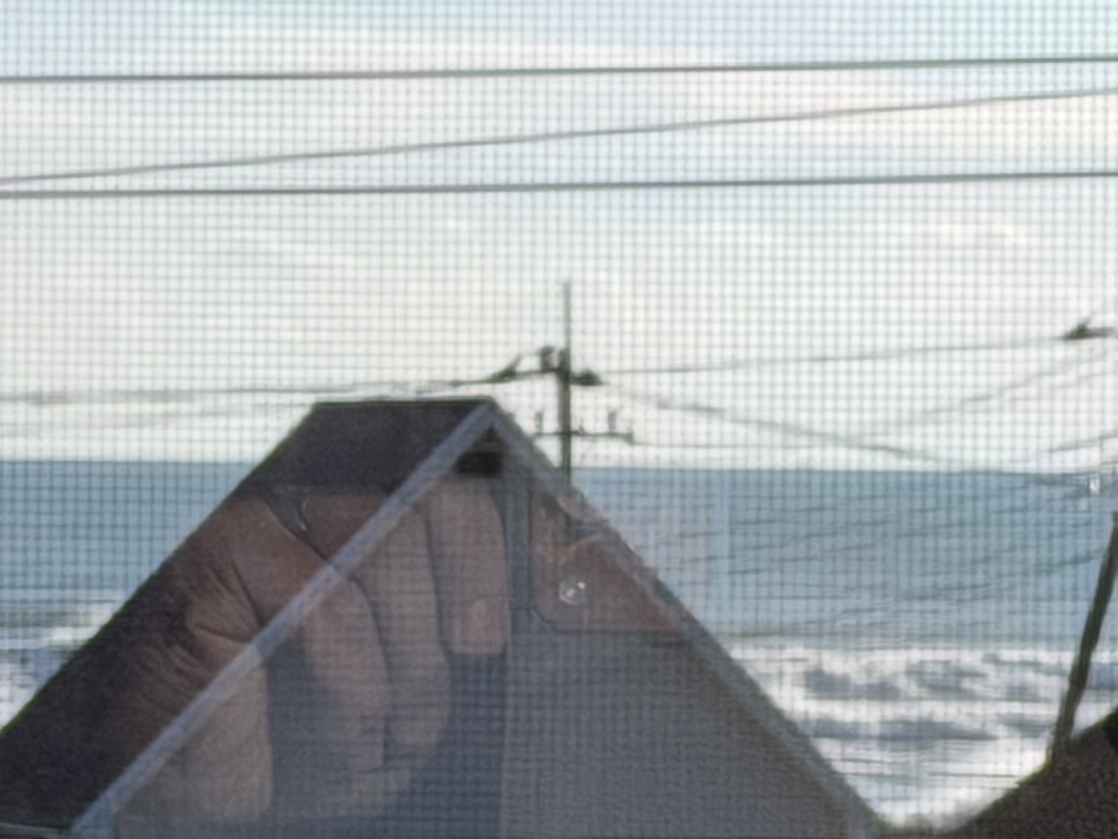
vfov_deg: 5.5
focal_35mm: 272
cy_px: 449
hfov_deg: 7.3
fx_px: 8785
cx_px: 303
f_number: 1.78
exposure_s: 1/7143
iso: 64
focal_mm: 6.76
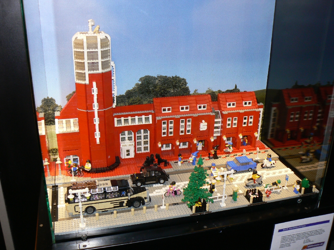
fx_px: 347
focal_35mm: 36
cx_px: 167
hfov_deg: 51.4
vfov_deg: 39.7
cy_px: 125
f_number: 2.8
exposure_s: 1/30
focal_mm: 6
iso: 100
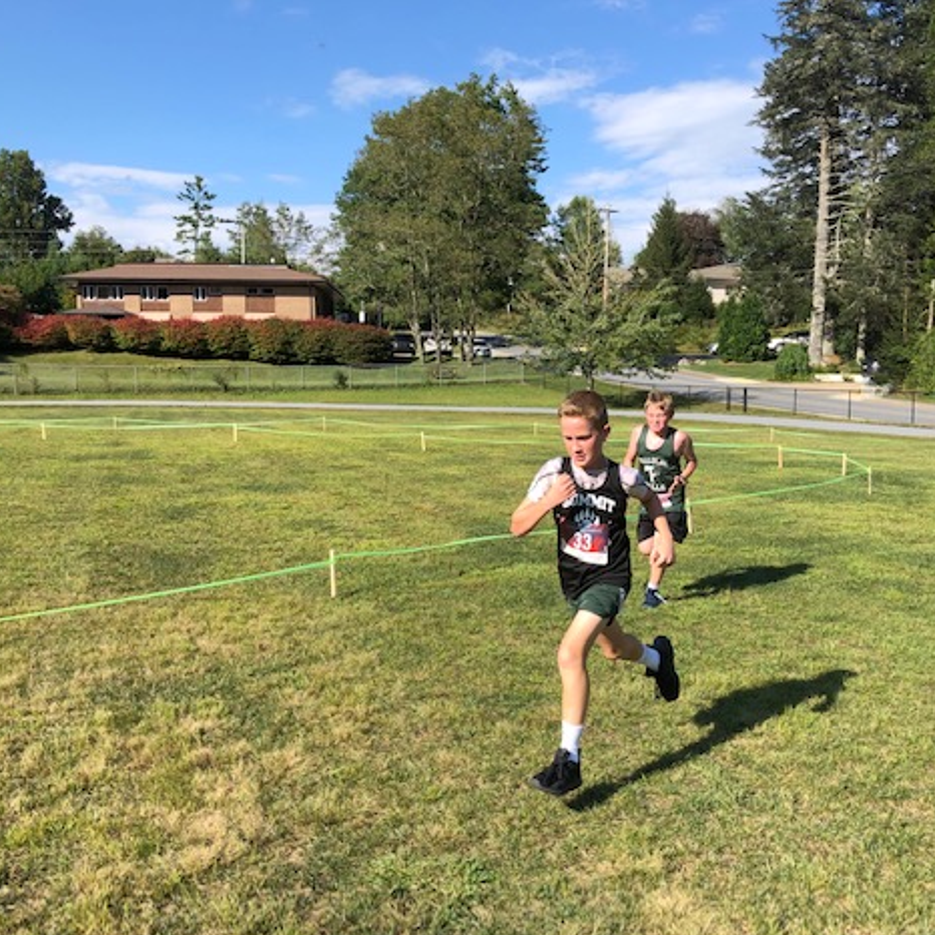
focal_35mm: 34
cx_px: 518
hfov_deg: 48.4
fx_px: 1039
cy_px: 480
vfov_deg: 48.4
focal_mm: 3.99
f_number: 1.8
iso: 20
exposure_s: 1/1230
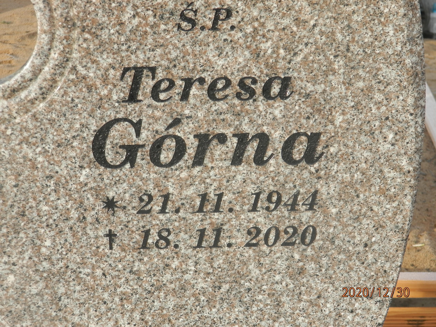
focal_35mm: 153
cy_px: 164
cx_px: 218
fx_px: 1927
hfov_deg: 12.9
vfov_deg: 9.7
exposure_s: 1/200
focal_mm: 27.4
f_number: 4.9
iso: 100
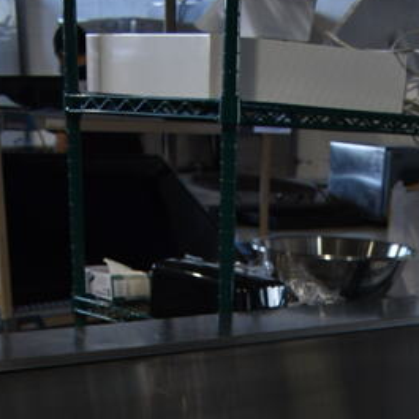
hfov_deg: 21.8
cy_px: 698
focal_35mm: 79
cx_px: 307
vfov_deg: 18.4
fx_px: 1082
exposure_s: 1/30
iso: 180
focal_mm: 18
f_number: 3.5
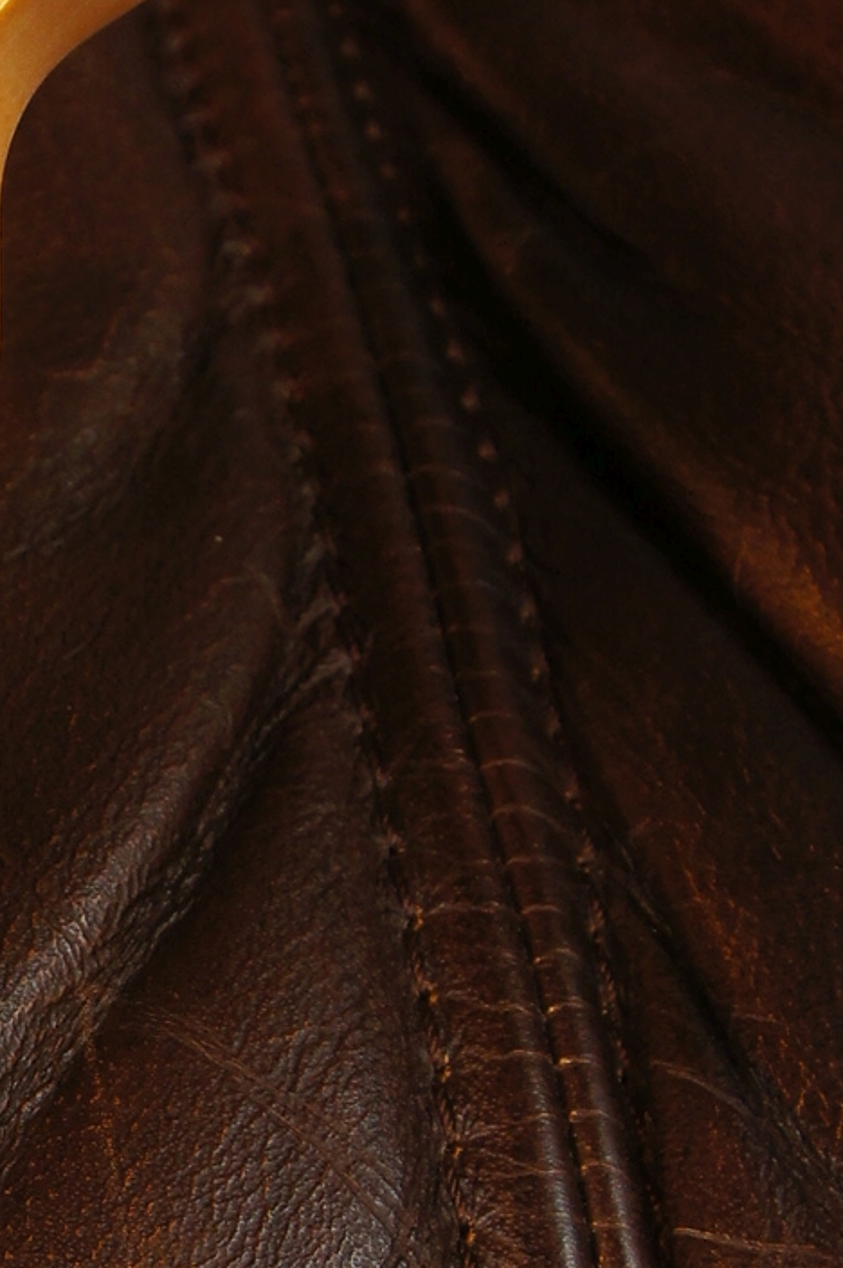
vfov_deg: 12.0
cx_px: -443
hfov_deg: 7.9
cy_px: 812
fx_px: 6005
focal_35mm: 171
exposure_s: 1/13
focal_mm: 35
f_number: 8
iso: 400
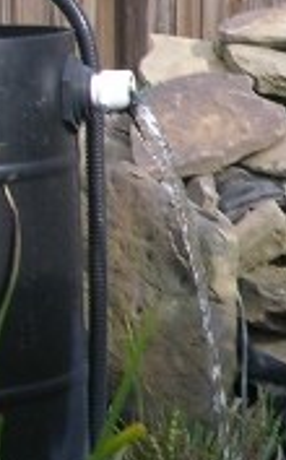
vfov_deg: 9.8
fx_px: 2692
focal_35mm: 215
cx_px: 603
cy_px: 268
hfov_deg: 5.9
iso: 50
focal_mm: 8.9
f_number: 4.5
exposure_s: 1/105
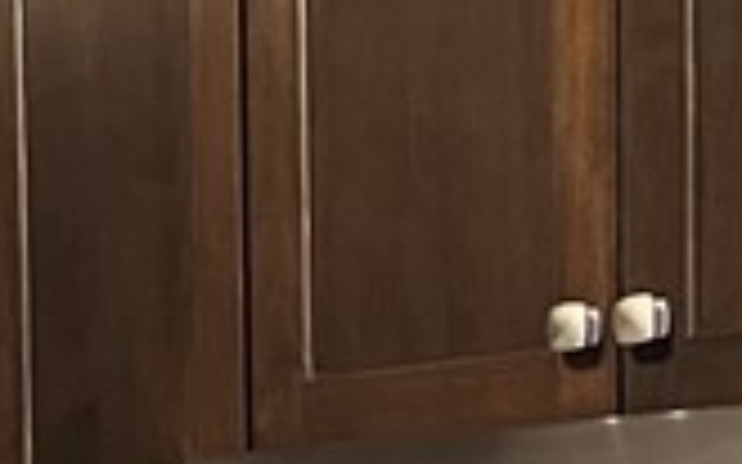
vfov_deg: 7.3
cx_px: -823
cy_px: 1000
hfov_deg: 11.0
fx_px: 3457
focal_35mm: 171
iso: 400
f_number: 1.6
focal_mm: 5.1
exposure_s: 1/60
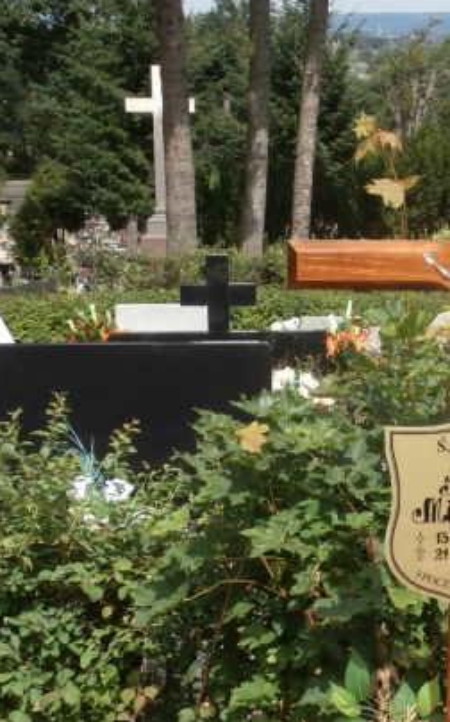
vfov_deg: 26.1
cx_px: 452
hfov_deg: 16.2
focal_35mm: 79
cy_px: 415
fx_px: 1552
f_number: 4.2
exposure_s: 1/500
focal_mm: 8.29
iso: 100
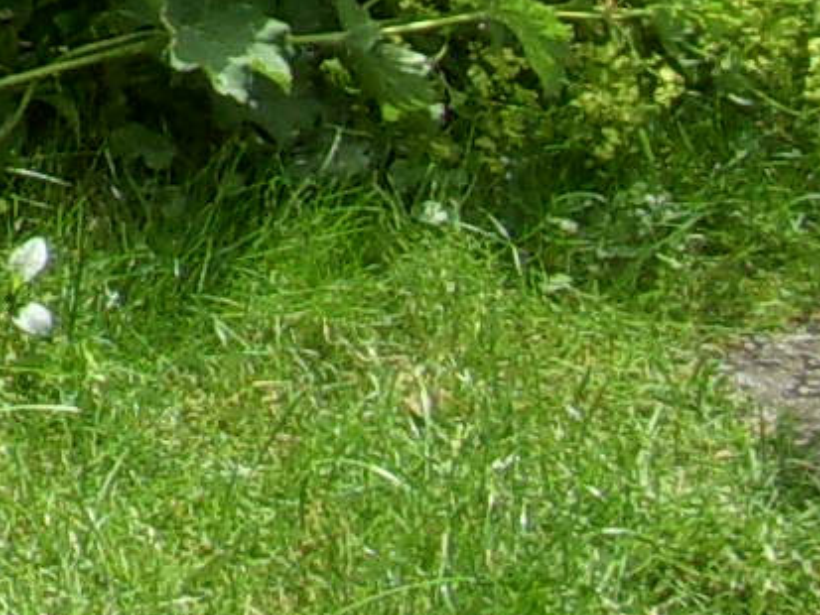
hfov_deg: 6.2
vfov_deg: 4.8
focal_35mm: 300
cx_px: -1352
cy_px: -958
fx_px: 7109
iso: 100
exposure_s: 1/500
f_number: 3.3
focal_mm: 6.3
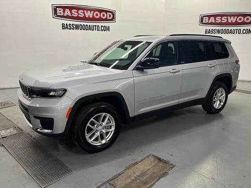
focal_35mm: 28
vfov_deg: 49.7
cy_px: 94
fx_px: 203
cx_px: 130
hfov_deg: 63.4
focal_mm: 5.7
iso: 80
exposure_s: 1/60
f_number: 1.5
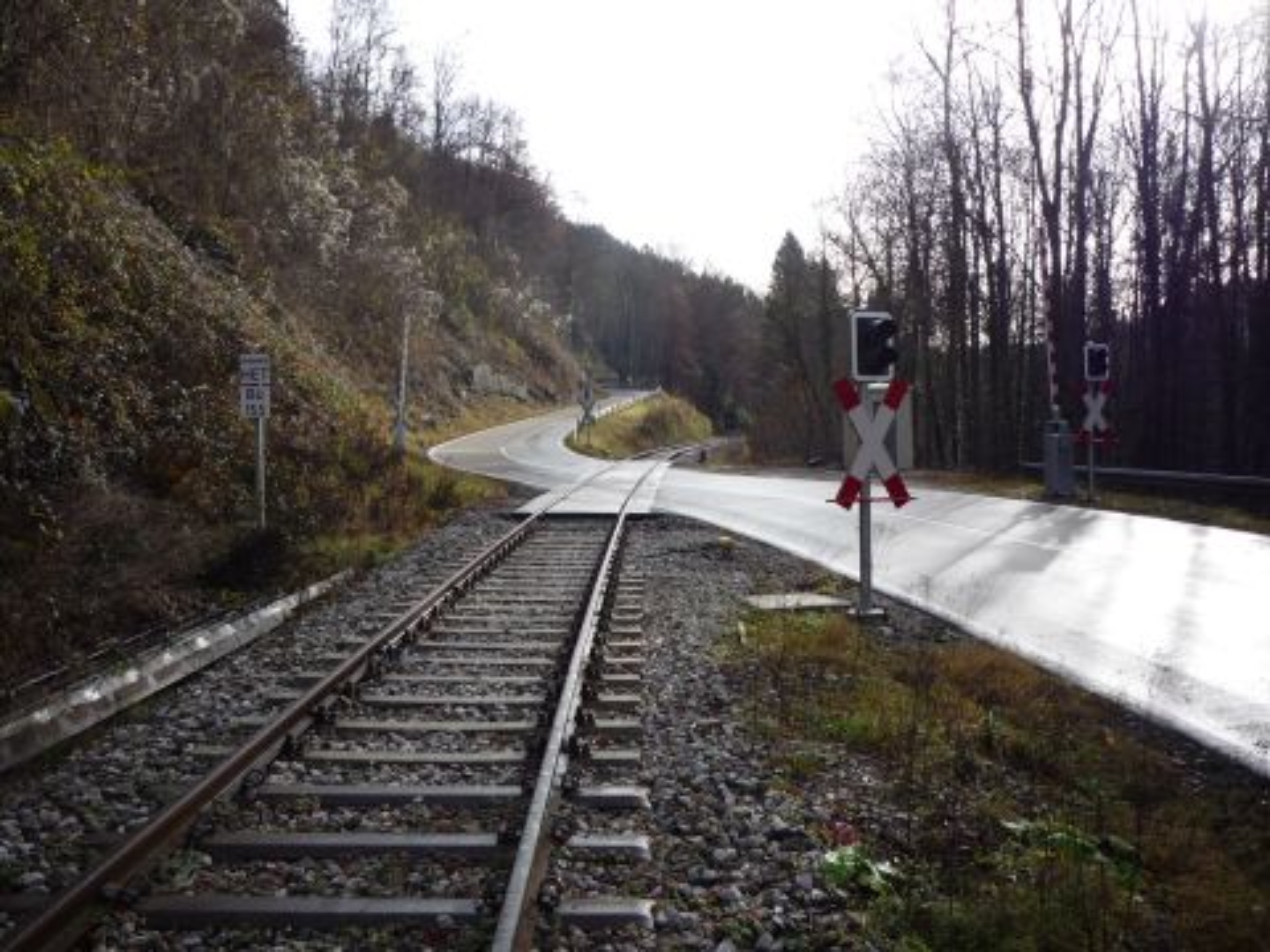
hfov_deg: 56.8
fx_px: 1174
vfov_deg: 44.2
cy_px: 476
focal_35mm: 32
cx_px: 635
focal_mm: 5.2
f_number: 4
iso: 100
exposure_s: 1/250
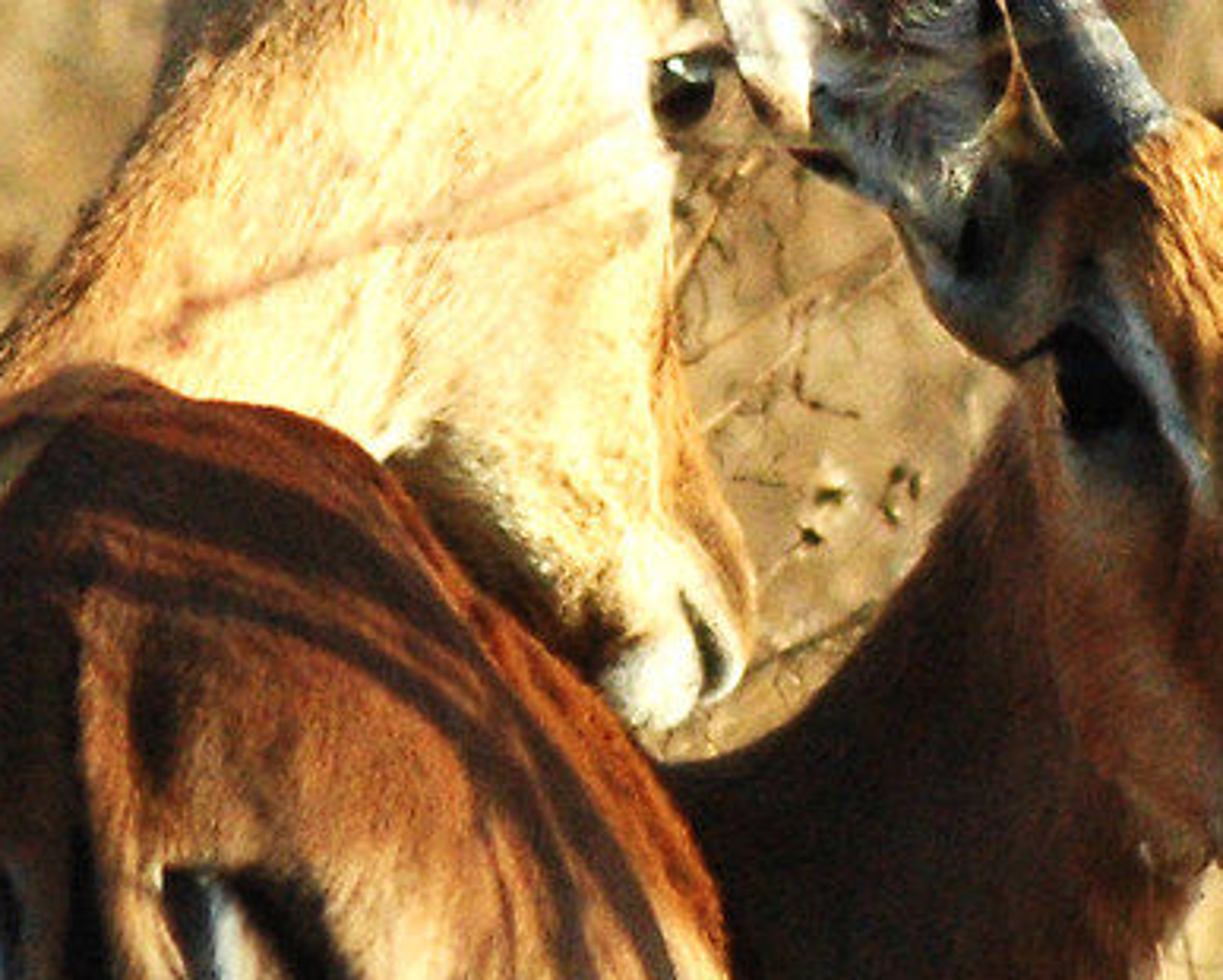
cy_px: 321
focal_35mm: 1700
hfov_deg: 1.1
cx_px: 831
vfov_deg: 0.9
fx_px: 61561
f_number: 7.1
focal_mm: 195
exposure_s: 1/800
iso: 800
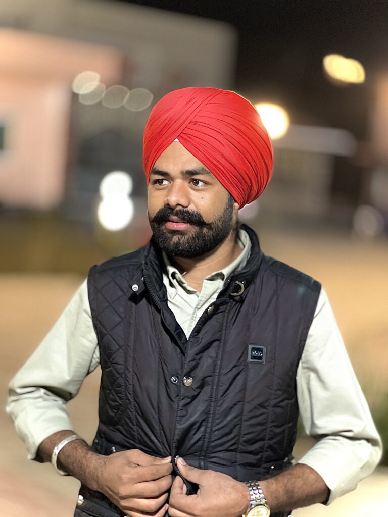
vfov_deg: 25.3
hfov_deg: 19.1
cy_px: 258
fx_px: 1151
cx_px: 194
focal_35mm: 77
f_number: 2.8
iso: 500
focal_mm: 9
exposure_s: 1/14
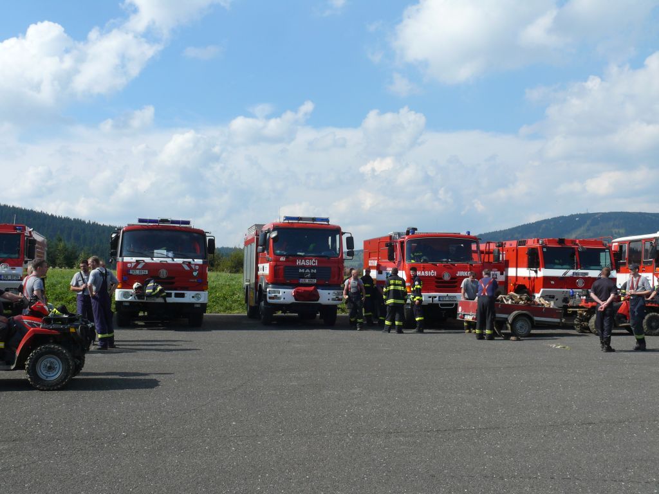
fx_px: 761
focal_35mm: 40
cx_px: 330
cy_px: 247
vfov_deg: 36.0
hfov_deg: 46.8
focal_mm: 8.5
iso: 100
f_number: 5.6
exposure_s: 1/500
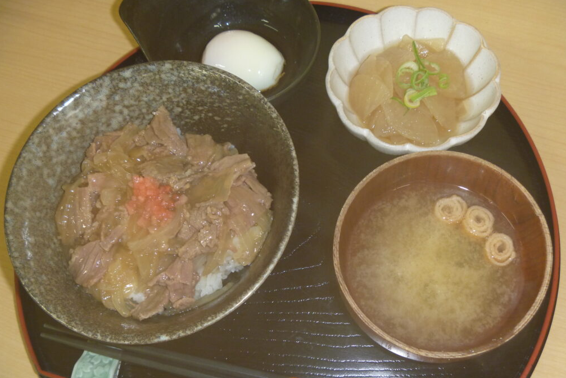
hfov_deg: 51.9
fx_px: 582
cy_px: 212
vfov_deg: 35.9
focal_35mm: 37
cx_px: 285
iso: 160
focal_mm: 6.3
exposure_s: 1/30
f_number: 3.5
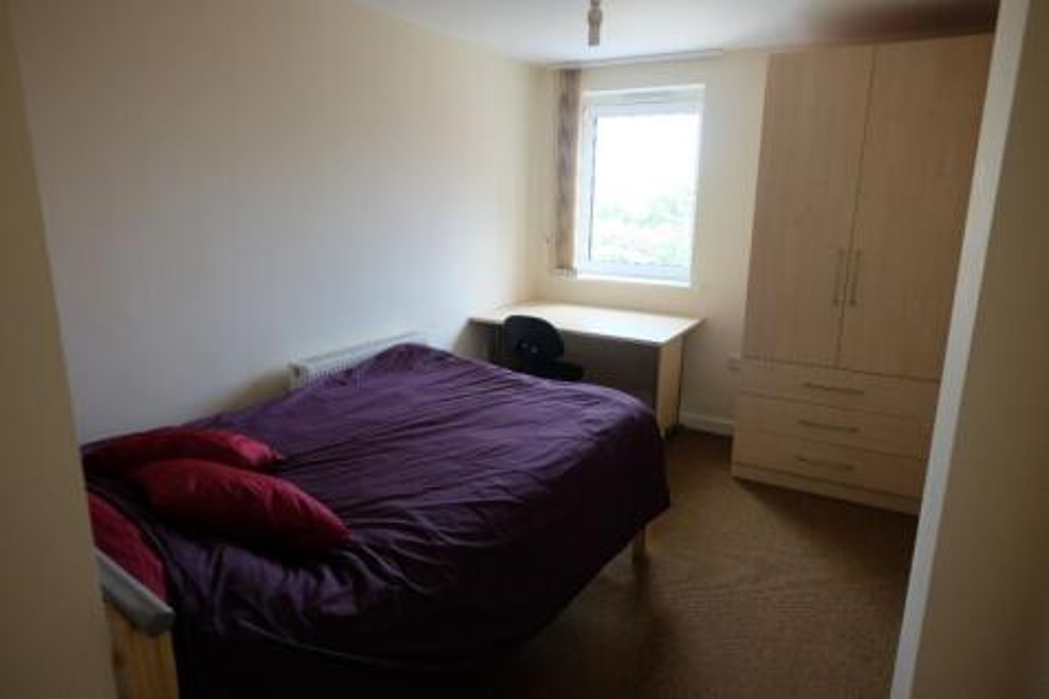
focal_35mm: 21
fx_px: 612
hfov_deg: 81.2
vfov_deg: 59.5
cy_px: 350
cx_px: 524
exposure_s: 1/80
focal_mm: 14
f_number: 2.8
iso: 640
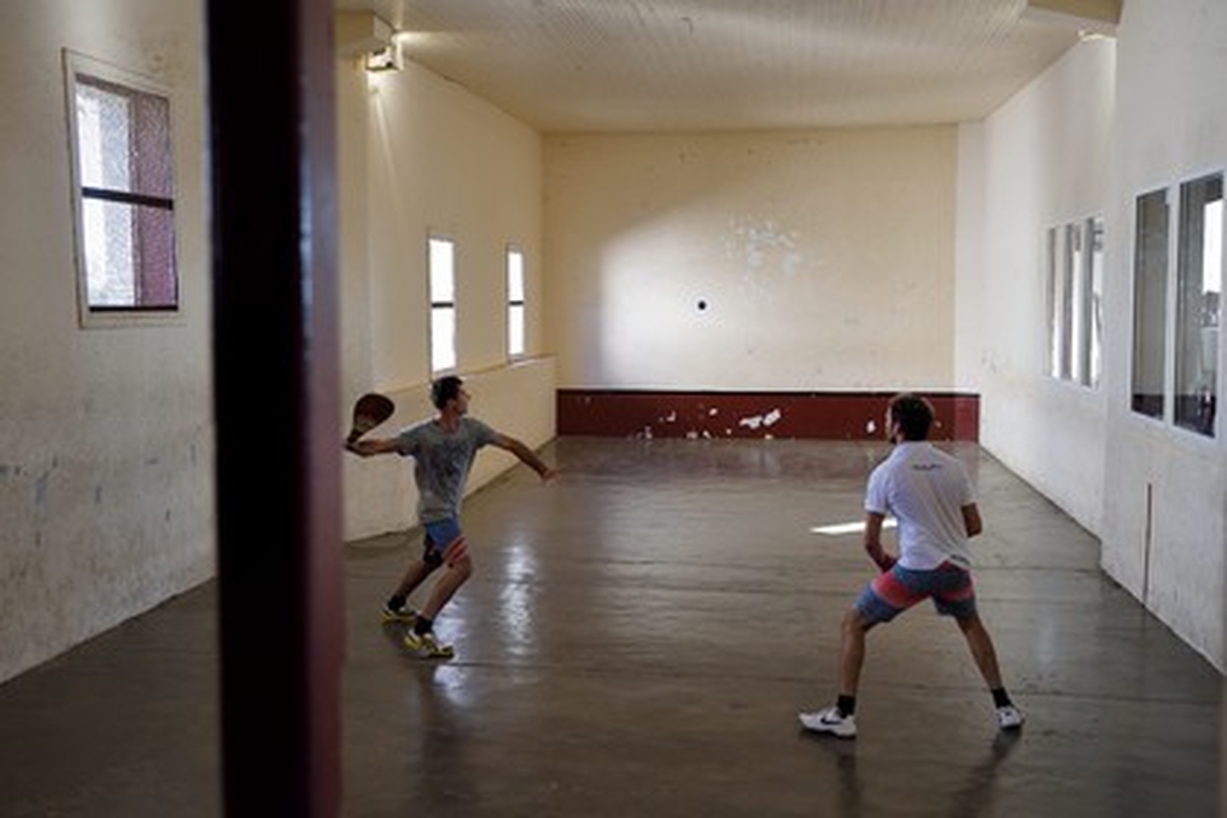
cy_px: 409
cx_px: 614
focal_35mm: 34
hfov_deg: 55.8
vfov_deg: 38.9
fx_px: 1159
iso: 800
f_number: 5
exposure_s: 1/200
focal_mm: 34
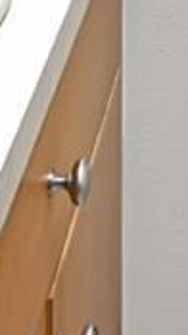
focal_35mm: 144
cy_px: -318
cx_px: 416
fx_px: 1280
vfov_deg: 13.1
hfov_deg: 7.9
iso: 100
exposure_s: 1/10
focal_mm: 10
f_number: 3.5
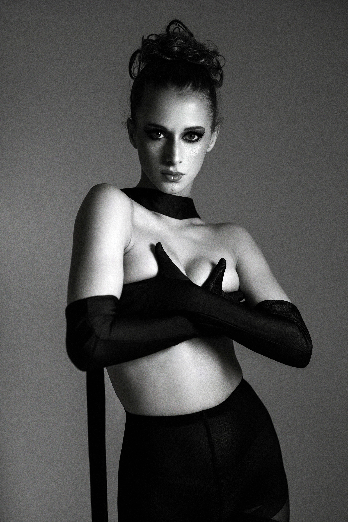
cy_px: 261
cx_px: 174
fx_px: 725
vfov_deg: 39.6
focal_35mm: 50
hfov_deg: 27.0
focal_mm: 50
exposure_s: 1/125
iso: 125
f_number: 2.2
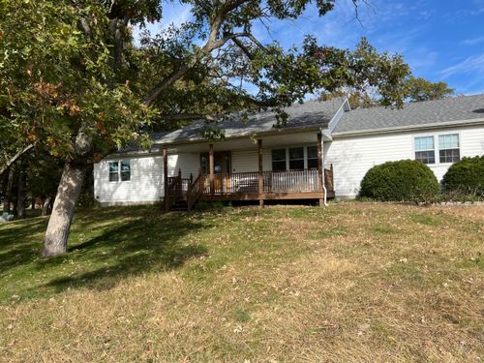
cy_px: 182
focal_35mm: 26
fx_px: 364
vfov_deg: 53.1
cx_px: 242
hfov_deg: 67.3
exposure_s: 1/2404
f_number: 1.5
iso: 50
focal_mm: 5.7
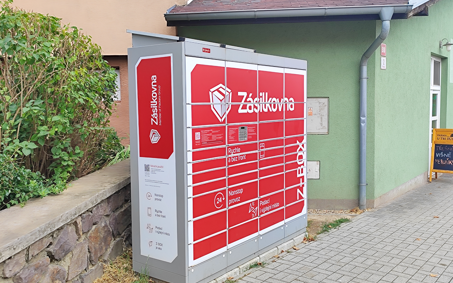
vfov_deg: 47.6
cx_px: 228
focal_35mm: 26
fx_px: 321
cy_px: 136
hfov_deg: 70.4
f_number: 1.89
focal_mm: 5.89
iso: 50
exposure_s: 1/196
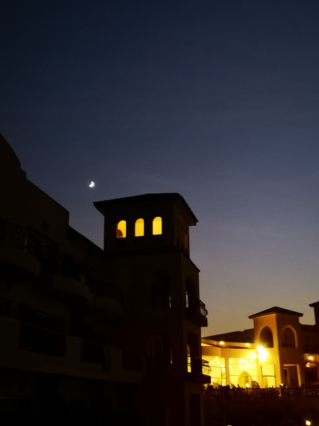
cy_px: 213
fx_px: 528
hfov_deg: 33.6
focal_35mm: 43
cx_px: 160
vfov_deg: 43.9
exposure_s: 1/16.7
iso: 800
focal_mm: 5.58
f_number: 1.8
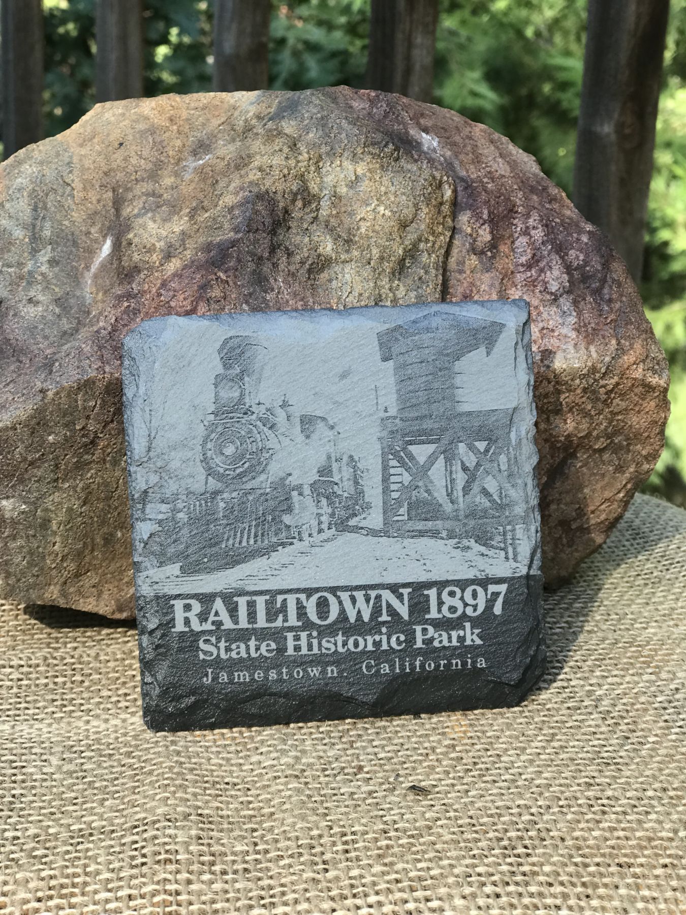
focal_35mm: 57
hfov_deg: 25.7
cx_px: 343
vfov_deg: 33.8
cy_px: 458
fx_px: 1506
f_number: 2.8
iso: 32
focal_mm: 6.6
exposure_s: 1/120
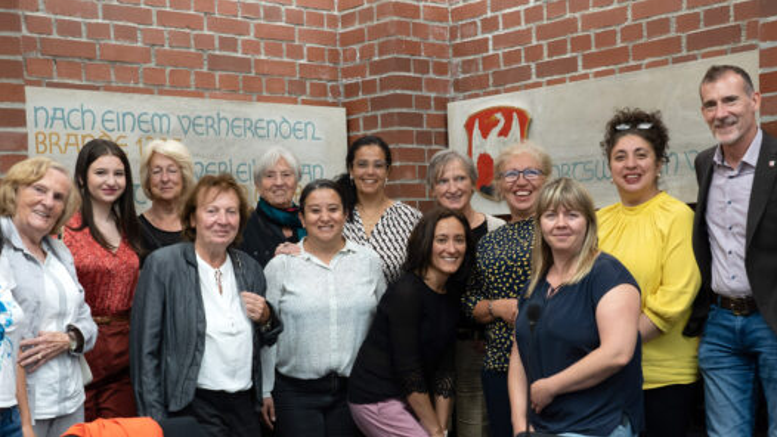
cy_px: 283
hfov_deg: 39.8
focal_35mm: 52
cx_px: 353
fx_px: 1071
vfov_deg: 23.0
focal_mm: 34
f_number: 8
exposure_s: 1/40
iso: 2000
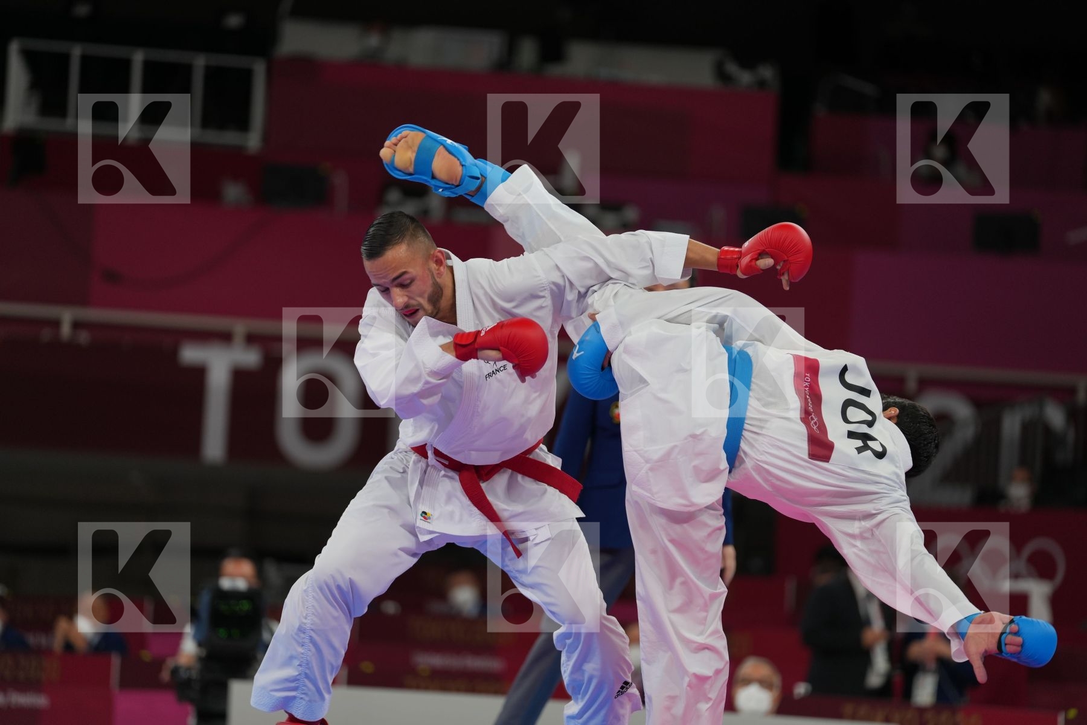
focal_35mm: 158
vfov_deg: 8.7
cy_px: 362
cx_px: 544
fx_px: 4770
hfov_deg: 13.0
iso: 500
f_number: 2.8
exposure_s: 1/1000
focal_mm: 158
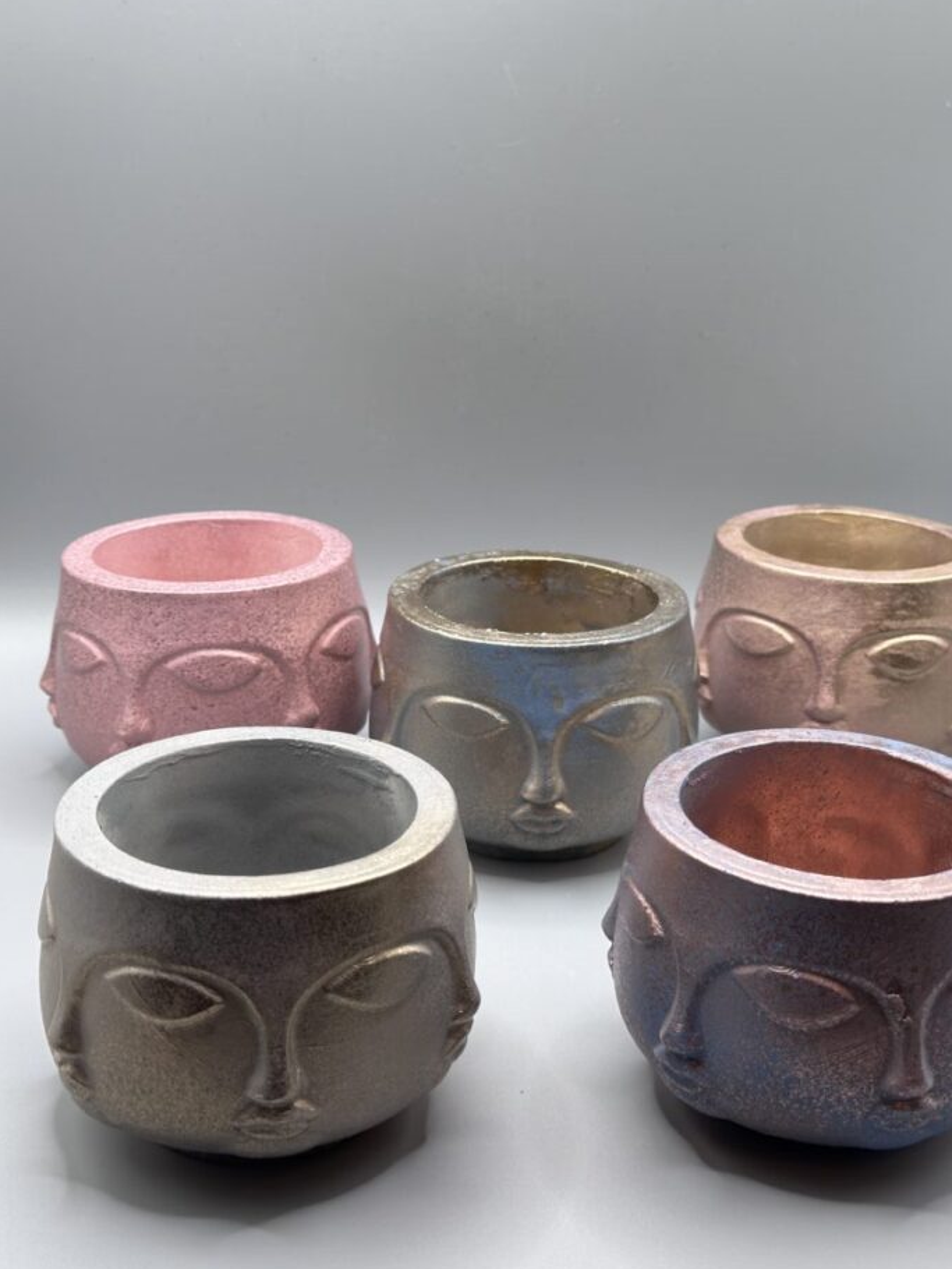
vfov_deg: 35.5
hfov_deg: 27.0
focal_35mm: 54
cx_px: 531
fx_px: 1979
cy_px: 608
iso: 80
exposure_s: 1/121
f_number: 1.78
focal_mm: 6.86
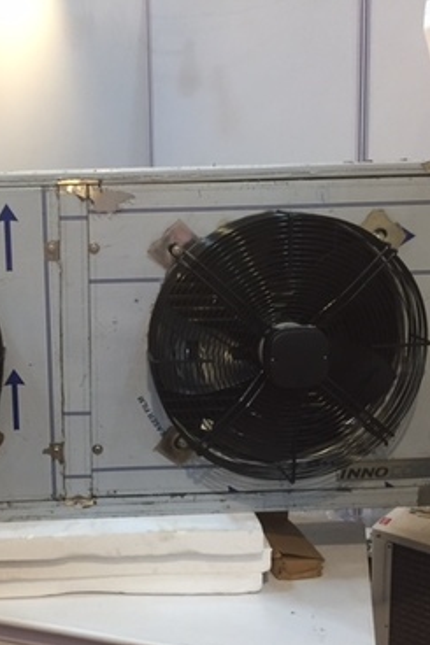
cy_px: 325
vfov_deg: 47.4
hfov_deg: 31.5
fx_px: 735
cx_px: 68
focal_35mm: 41
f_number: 2.2
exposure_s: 1/30
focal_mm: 4.15
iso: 160
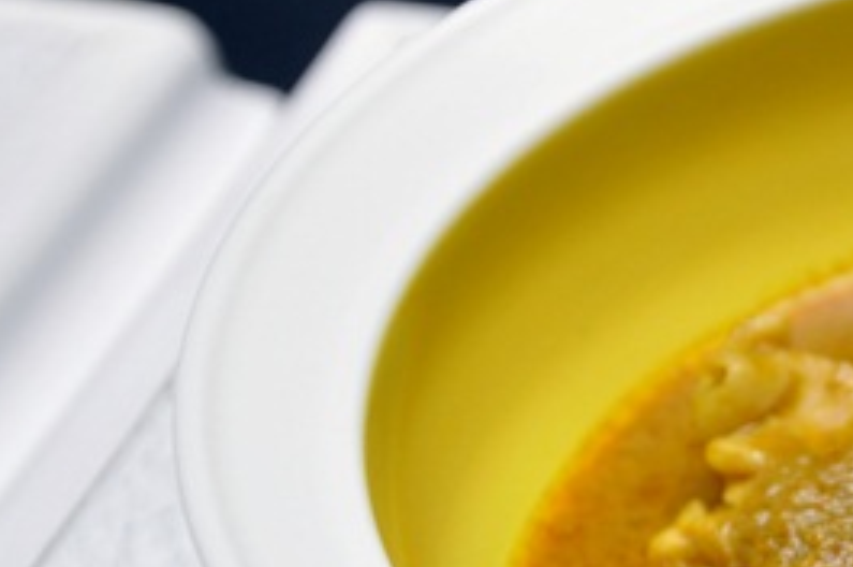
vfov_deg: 6.0
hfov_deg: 8.9
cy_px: 599
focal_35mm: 228
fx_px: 5396
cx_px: 1011
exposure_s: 1/100
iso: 800
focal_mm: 62
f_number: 5.6
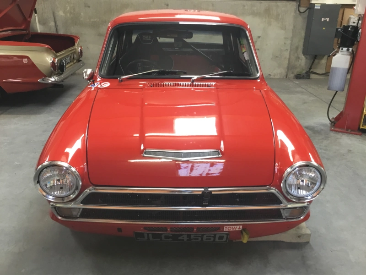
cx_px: 183
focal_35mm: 31
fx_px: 328
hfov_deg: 58.4
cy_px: 138
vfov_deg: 45.4
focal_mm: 3.3
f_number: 2.4
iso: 80
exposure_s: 1/33
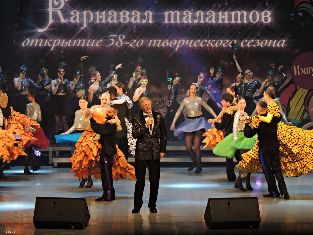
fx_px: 1311
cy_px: 118
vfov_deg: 10.2
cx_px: 156
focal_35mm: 145
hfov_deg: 13.6
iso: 400
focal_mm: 25.8
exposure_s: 1/80
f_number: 4.4
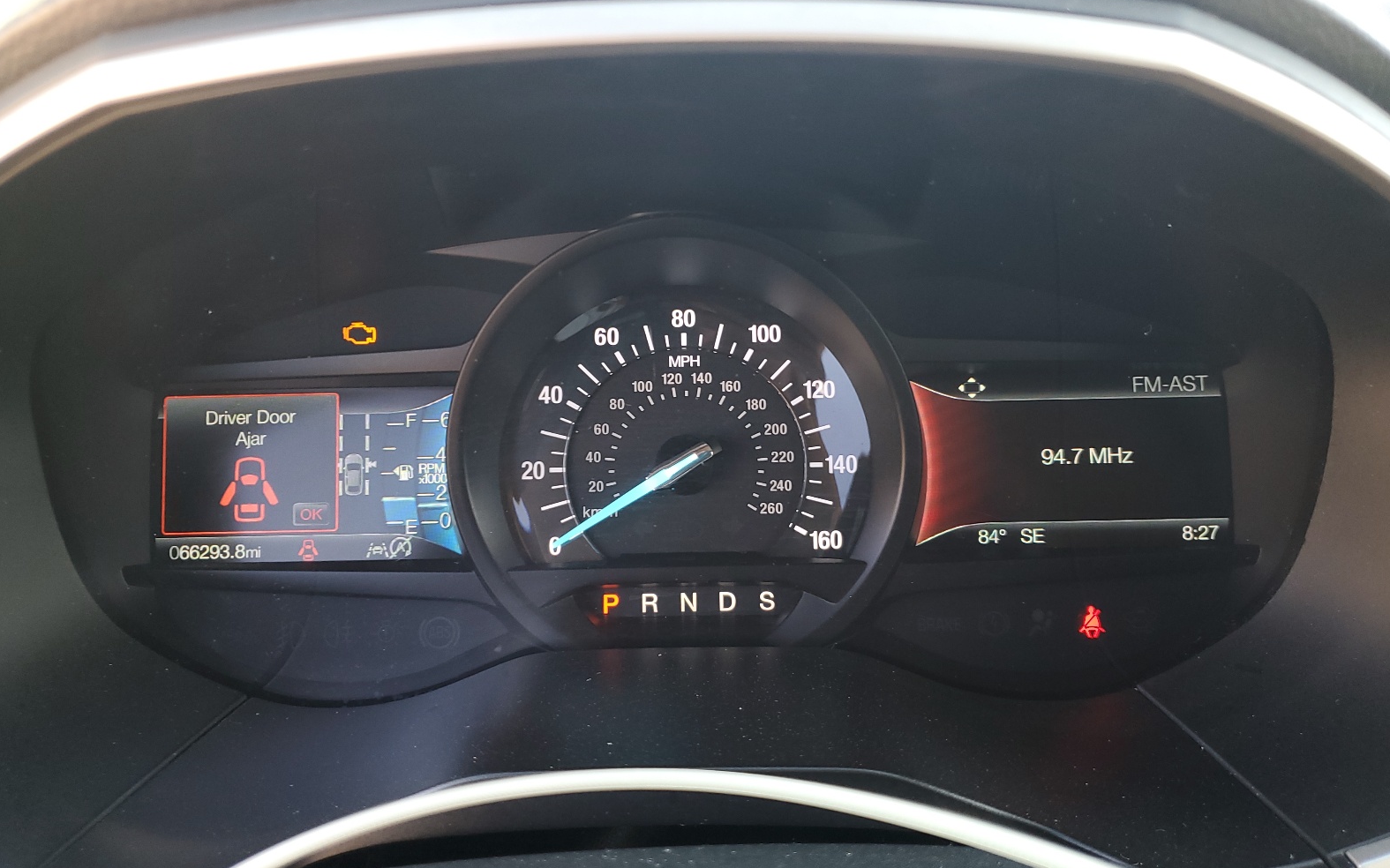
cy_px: 438
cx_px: 701
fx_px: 1061
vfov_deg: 44.5
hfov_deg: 66.5
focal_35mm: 28
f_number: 1.5
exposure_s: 1/60.2
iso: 59
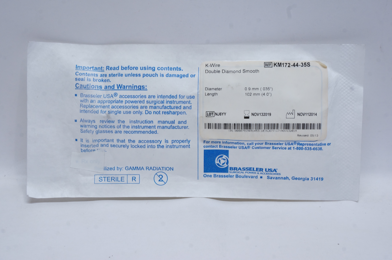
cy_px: 130
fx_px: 587
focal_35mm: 54
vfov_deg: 25.0
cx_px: 196
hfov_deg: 36.9
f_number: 14
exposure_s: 1/10
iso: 400
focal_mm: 36
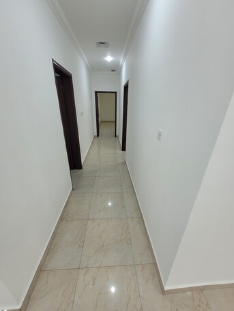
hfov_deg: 89.9
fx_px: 117
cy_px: 156
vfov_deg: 106.2
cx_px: 117
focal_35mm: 13
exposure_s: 1/50
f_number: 2.2
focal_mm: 1.74
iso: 50
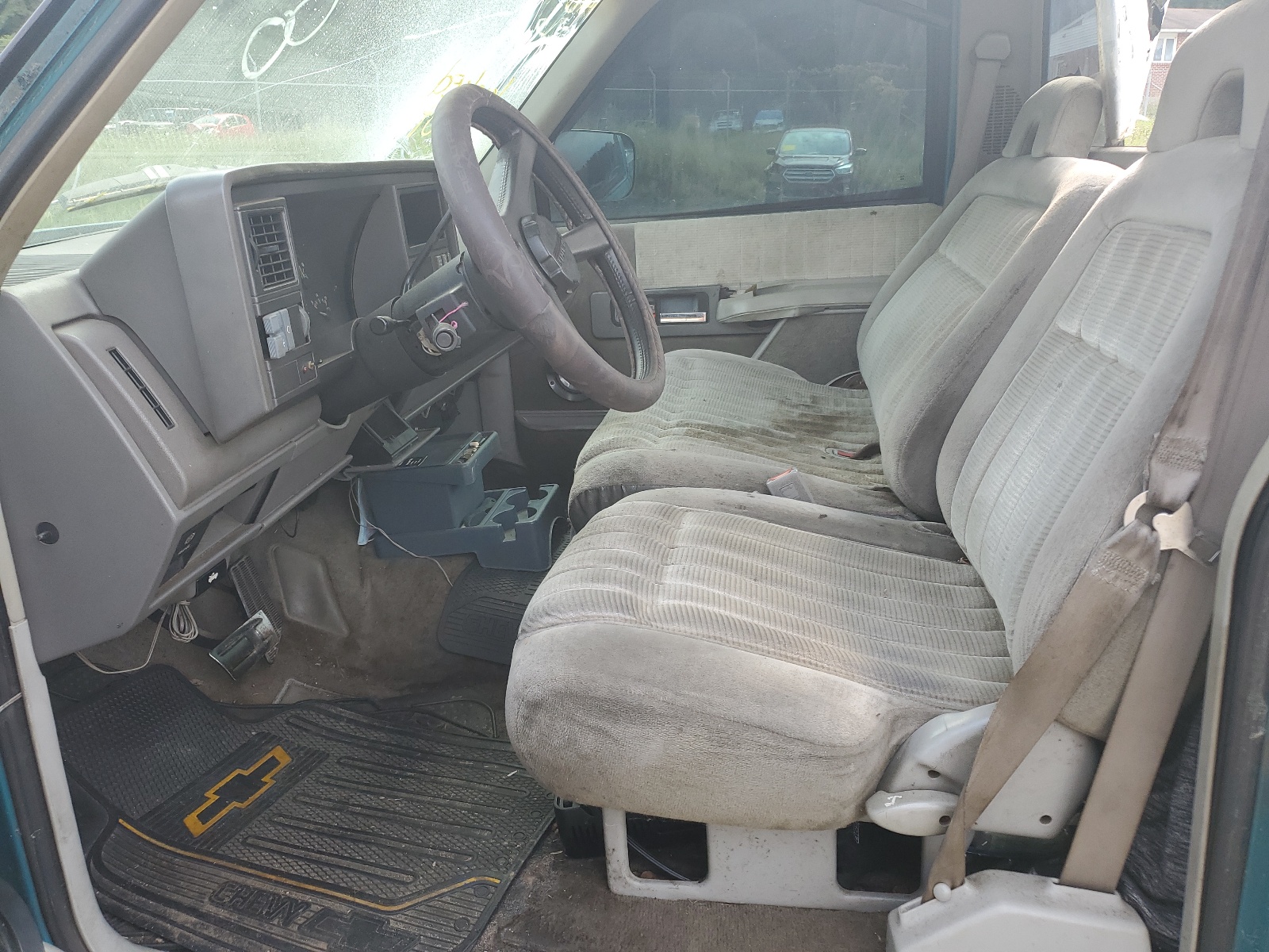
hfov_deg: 67.3
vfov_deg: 53.1
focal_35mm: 26
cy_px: 476
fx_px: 953
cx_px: 634
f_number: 1.5
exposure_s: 1/244
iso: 50
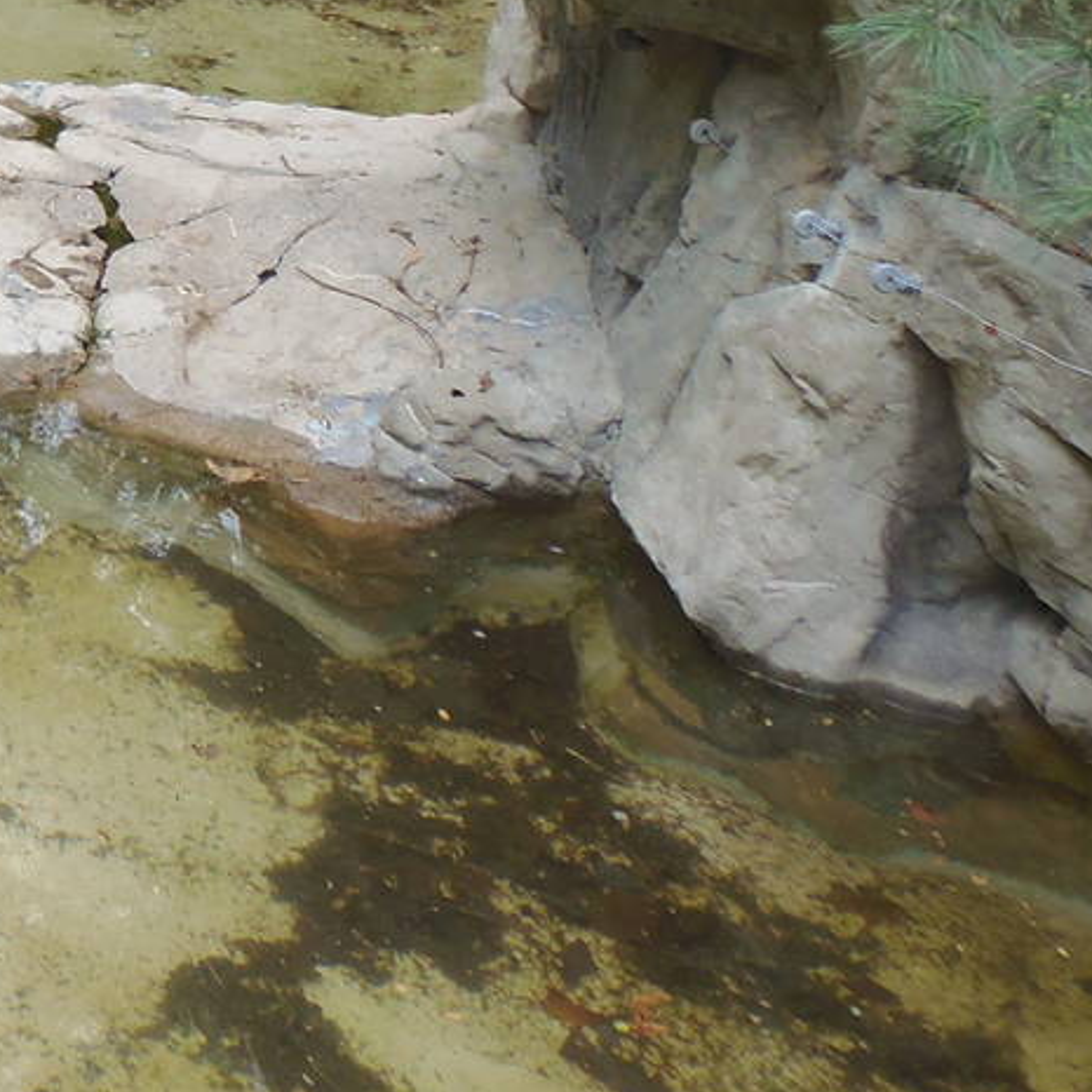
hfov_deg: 20.3
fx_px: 2605
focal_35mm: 73
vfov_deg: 21.5
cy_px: -308
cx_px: -542
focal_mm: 4.3
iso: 64
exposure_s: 1/125
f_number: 2.9
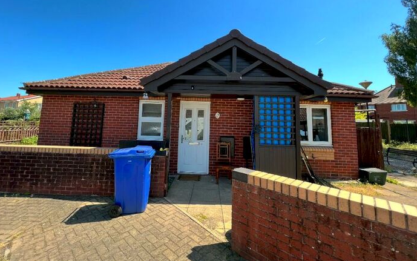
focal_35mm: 14
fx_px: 159
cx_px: 206
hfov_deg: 105.3
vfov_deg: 78.0
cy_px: 108
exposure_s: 1/311
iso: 32
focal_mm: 1.57
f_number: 1.8
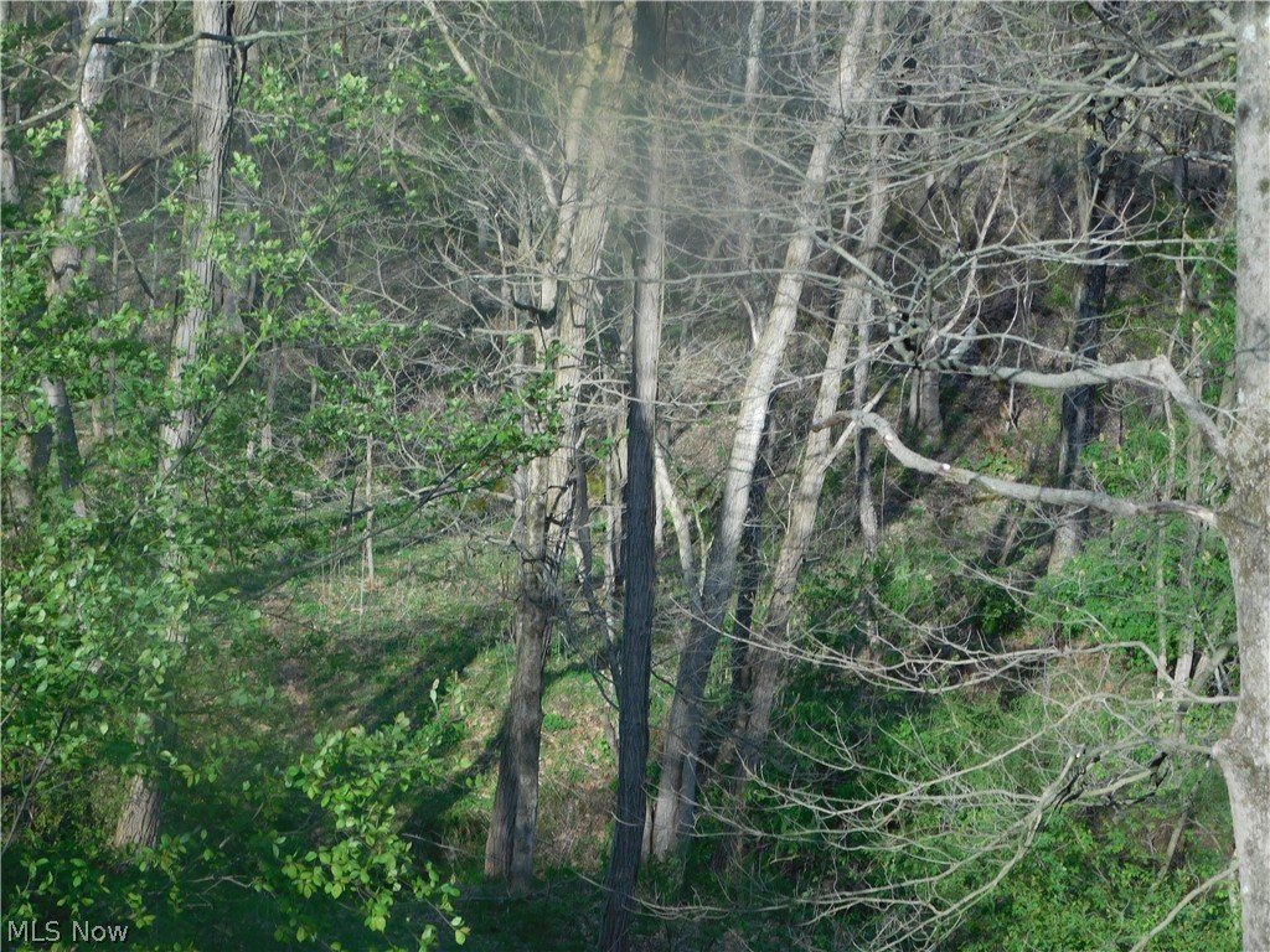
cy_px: 476
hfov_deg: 24.4
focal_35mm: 80
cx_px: 635
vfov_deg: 18.4
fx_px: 2935
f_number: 4.4
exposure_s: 1/320
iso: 125
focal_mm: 14.2
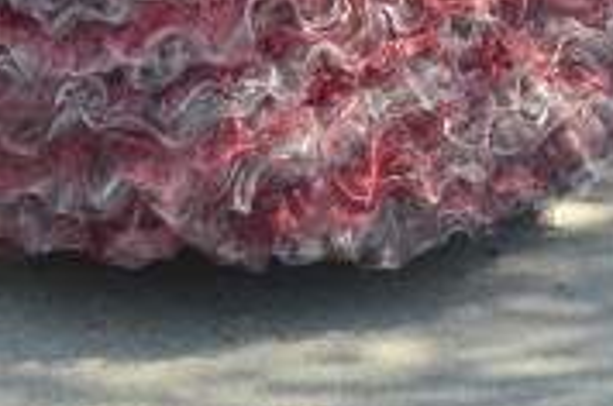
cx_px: 382
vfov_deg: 7.3
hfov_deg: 11.3
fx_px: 3099
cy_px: -341
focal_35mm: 182
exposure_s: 1/125
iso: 180
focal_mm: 45
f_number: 5.6
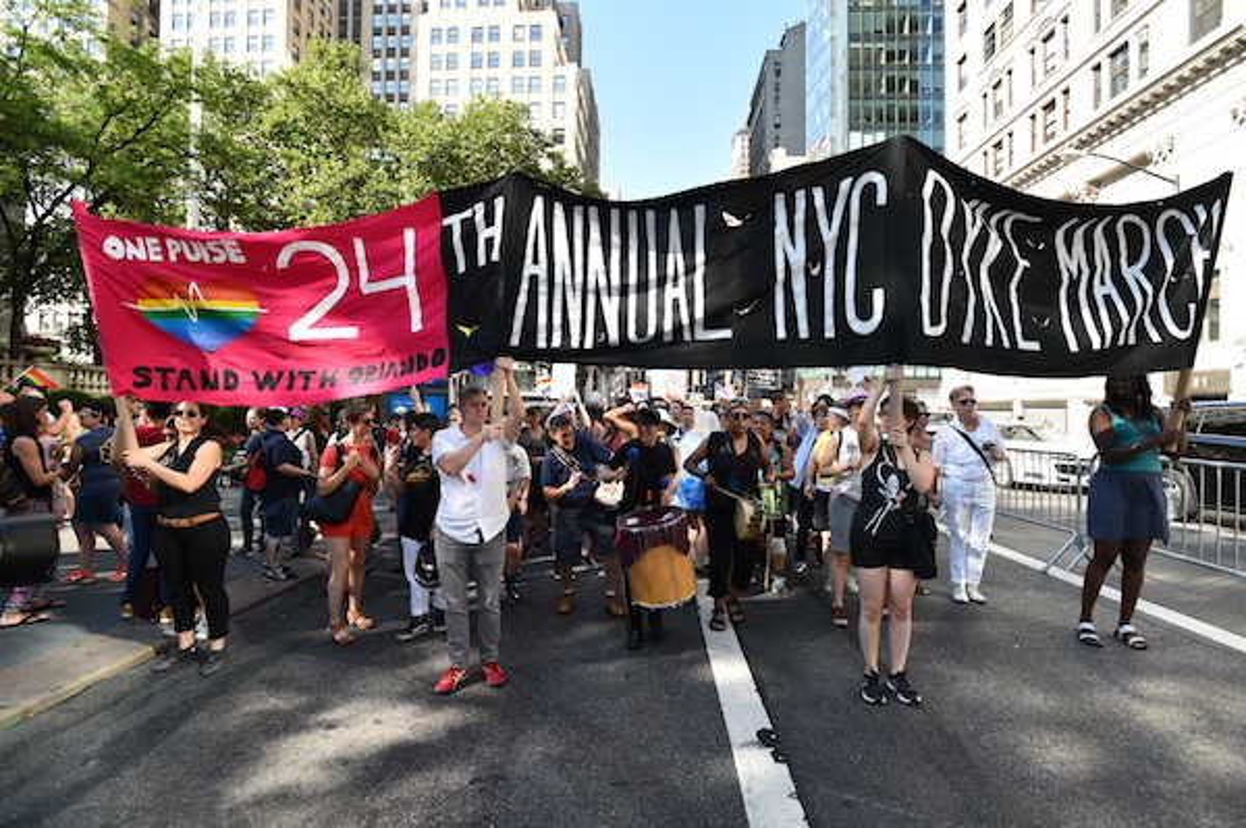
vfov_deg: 70.3
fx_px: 588
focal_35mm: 17
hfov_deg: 93.3
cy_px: 414
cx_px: 623
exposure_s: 1/250
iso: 250
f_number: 6.3
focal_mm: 17
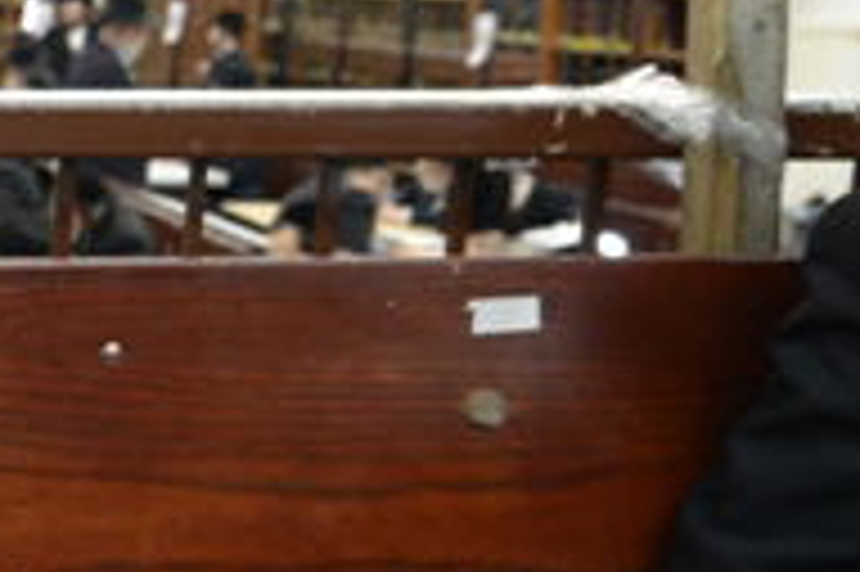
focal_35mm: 75
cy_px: 291
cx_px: -693
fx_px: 1790
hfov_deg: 19.8
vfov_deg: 18.1
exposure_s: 1/200
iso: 1000
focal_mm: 14
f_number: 2.8
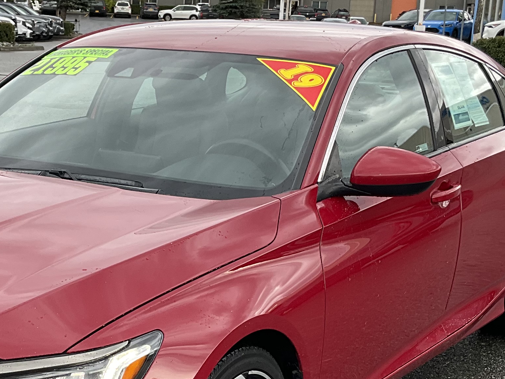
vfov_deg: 19.2
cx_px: 171
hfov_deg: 25.5
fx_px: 1109
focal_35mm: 76
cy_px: 306
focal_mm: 3
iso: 25
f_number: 1.8
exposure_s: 1/122
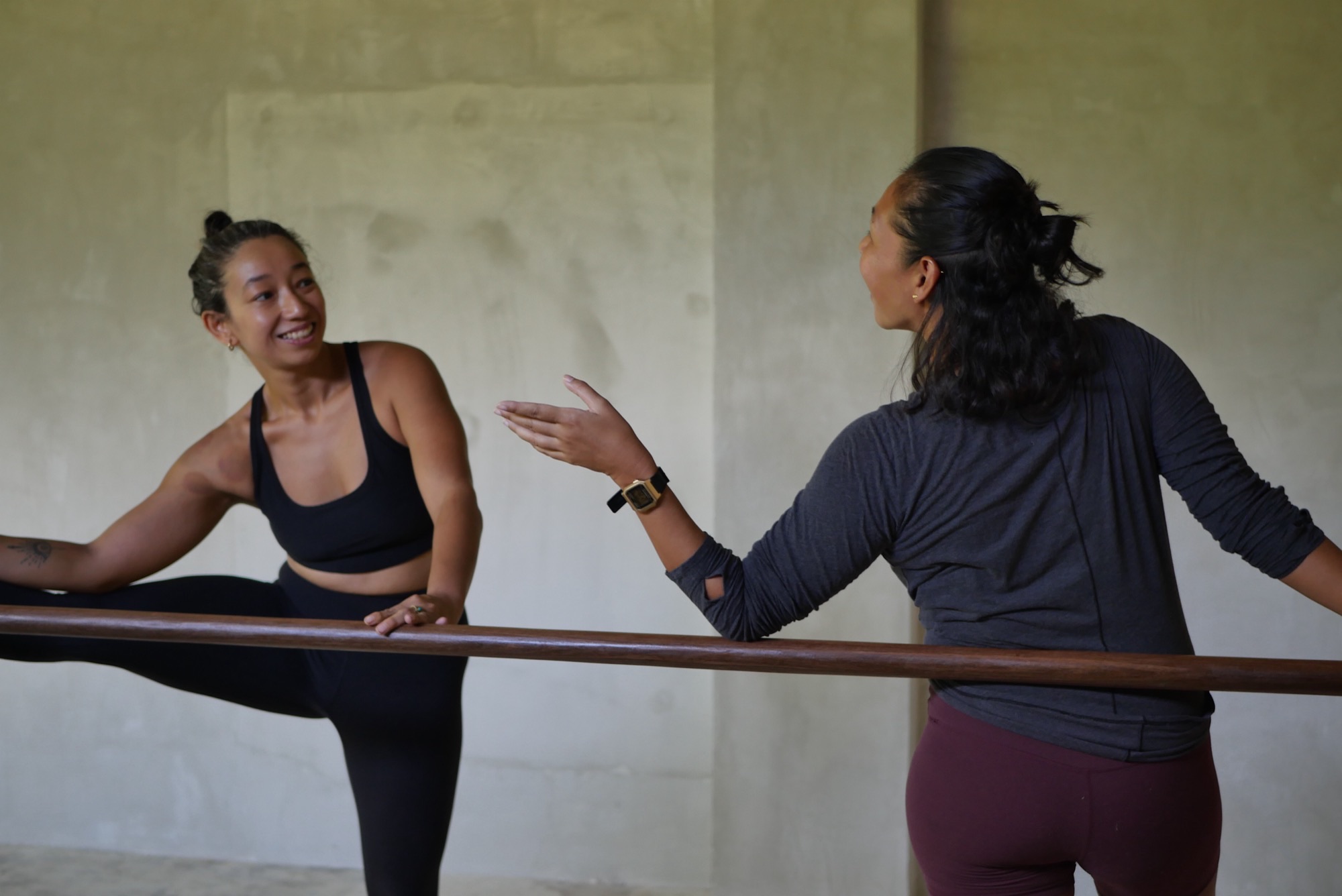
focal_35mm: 51
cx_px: 671
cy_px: 448
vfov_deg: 26.5
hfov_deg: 38.9
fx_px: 1902
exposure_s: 1/60
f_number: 1.7
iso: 250
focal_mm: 25
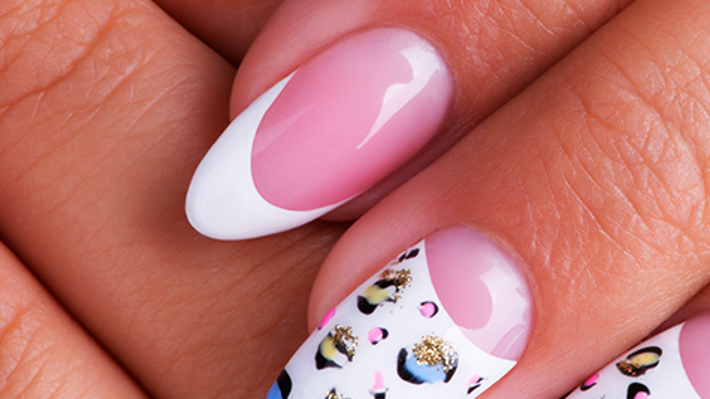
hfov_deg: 7.8
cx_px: 453
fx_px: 5233
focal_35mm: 278
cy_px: 149
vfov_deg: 4.4
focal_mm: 105
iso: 100
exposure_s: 1/200
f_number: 25
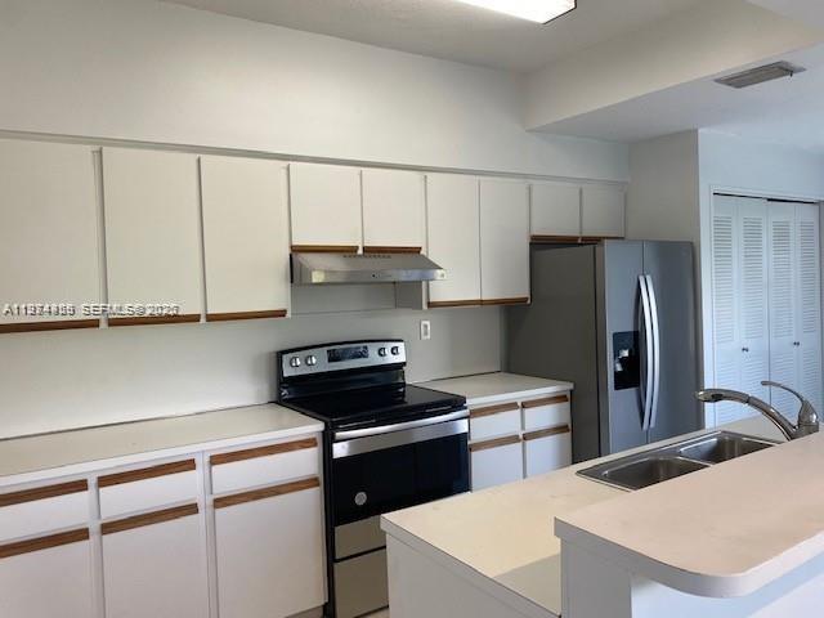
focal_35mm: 26
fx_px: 619
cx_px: 412
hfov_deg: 67.3
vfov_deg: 53.1
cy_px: 309
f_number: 1.8
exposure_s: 1/120
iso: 80
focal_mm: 4.25
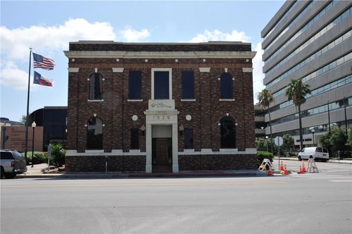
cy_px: 117
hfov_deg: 62.0
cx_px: 176
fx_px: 293
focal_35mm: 30
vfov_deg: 43.5
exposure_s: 1/500
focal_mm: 20
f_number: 11
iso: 320
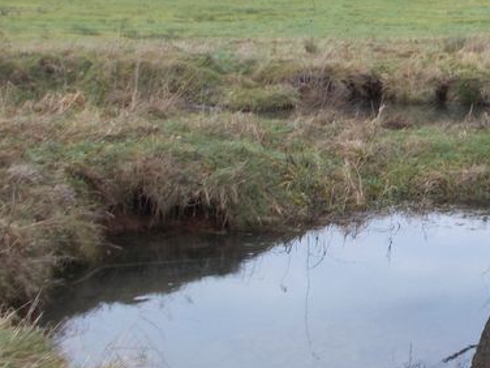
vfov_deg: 19.4
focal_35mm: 76
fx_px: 1076
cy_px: 159
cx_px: 551
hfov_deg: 23.9
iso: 80
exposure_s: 1/80
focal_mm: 4.6
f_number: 3.2
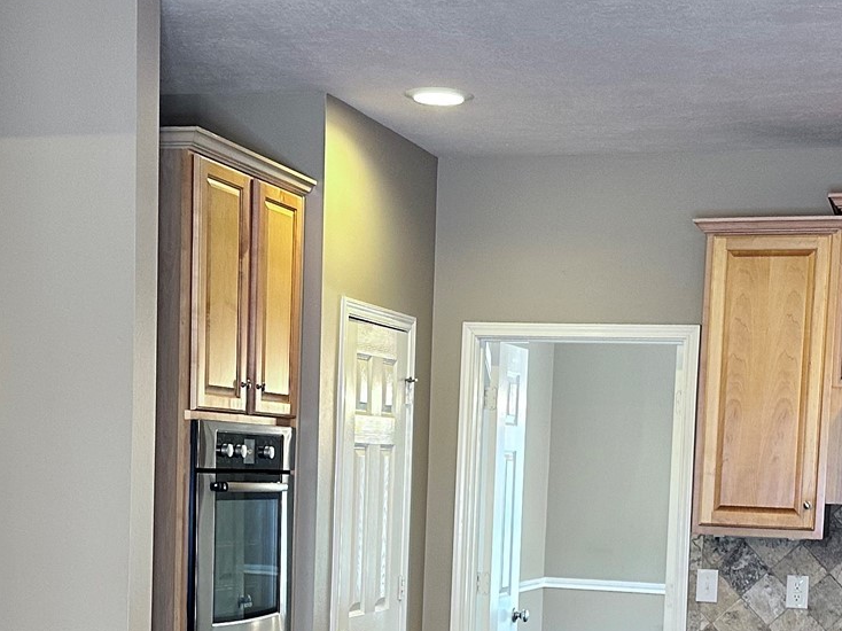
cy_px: 574
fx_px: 1629
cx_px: 475
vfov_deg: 21.4
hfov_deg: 28.9
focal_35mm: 67
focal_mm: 6.86
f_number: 1.78
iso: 250
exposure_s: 1/60
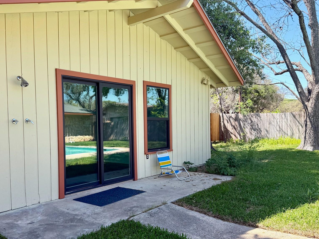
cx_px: 130
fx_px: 295
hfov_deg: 56.4
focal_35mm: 32
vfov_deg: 44.1
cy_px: 131
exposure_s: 1/1230
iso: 80
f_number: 1.78
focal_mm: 6.76
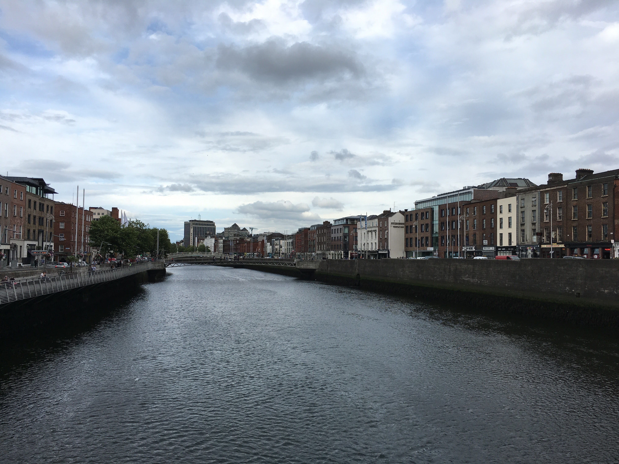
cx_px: 310
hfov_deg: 61.7
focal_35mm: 29
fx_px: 519
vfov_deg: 48.2
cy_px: 232
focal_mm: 4.15
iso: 25
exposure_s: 1/845
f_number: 2.2
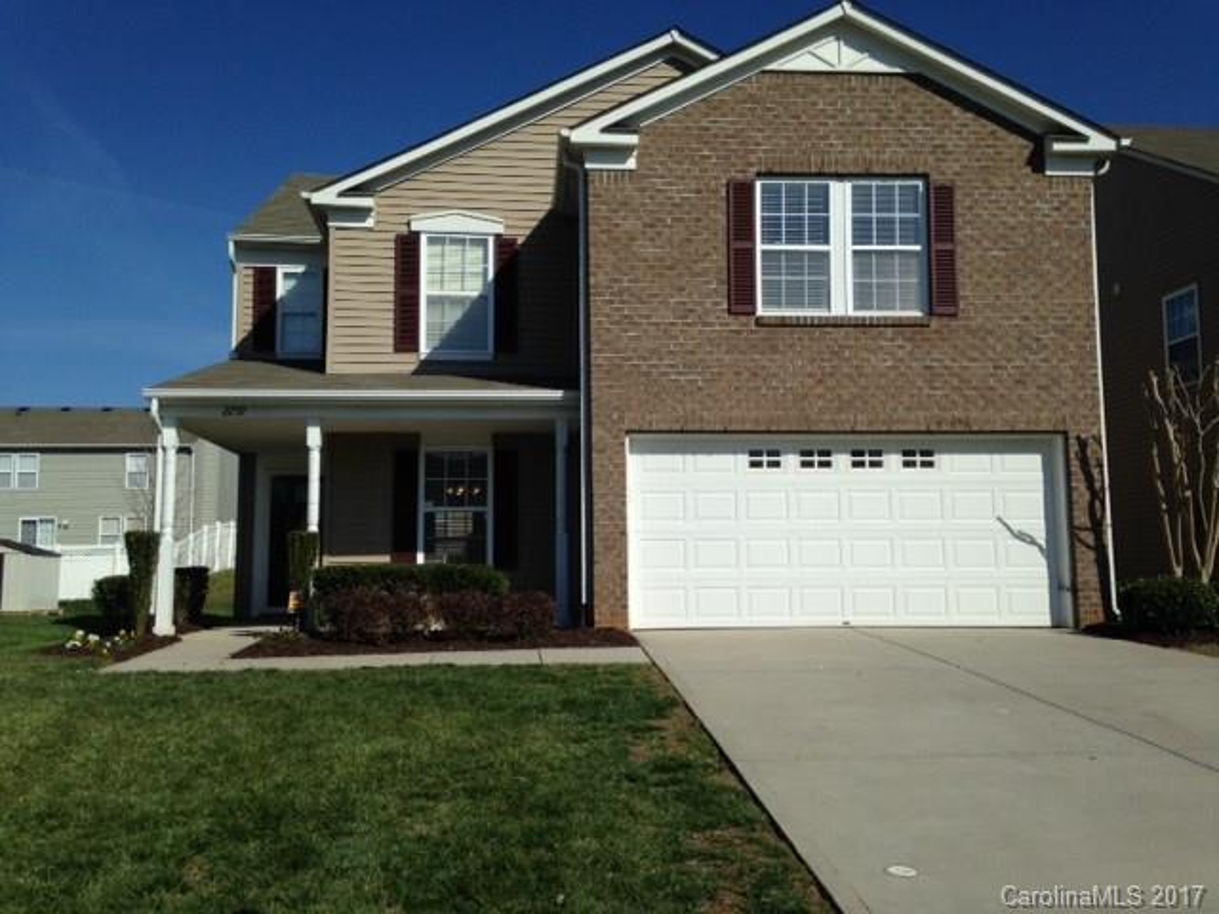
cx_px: 610
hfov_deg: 55.4
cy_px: 457
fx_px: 1162
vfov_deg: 42.9
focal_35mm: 33
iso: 50
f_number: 2.4
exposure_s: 1/3623
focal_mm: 4.12
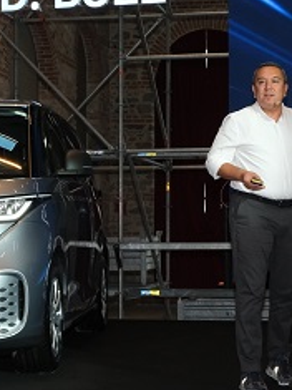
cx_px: 181
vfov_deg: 21.5
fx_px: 1024
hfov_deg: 16.2
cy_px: 193
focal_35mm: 91
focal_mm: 24.9
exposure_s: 1/100
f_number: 8
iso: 1600
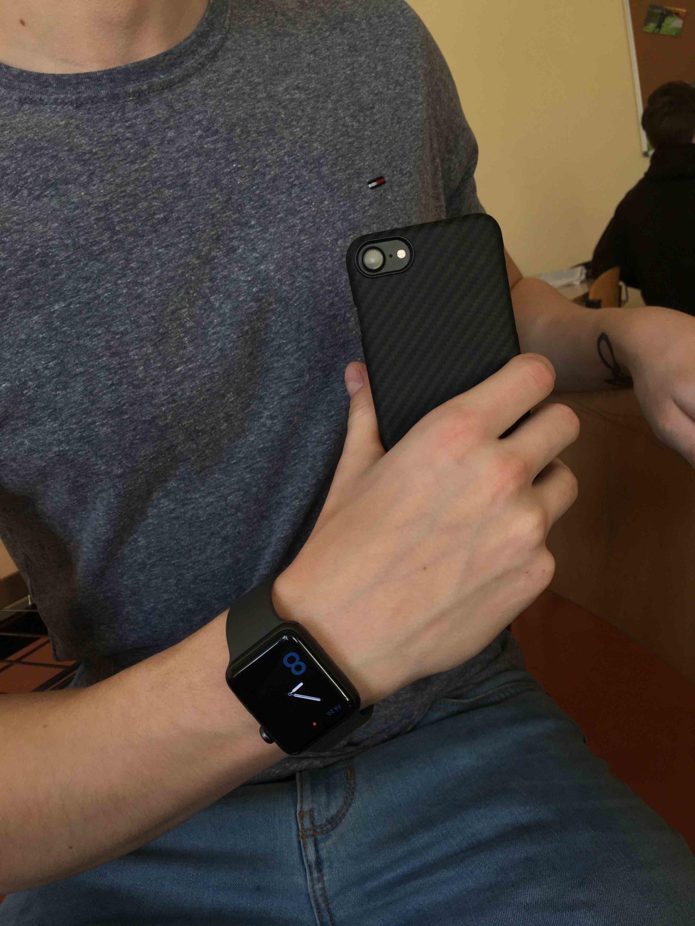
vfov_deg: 61.7
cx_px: 348
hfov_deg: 48.2
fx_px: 776
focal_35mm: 29
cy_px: 463
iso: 32
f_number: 2.2
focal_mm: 4.15
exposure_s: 1/100
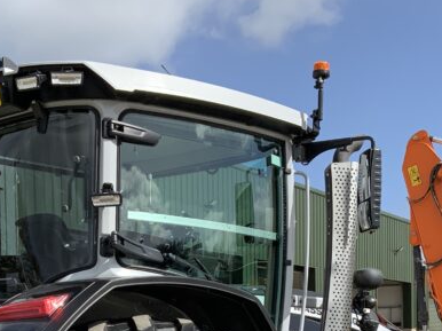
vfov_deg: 18.3
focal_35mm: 77
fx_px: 983
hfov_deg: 25.3
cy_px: 381
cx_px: 204
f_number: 1.8
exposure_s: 1/1848
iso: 16
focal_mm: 3
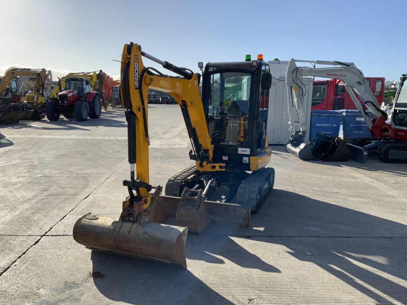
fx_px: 341
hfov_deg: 61.7
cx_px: 204
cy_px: 152
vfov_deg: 48.2
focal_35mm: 29
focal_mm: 3
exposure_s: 1/1912
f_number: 1.8
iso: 16
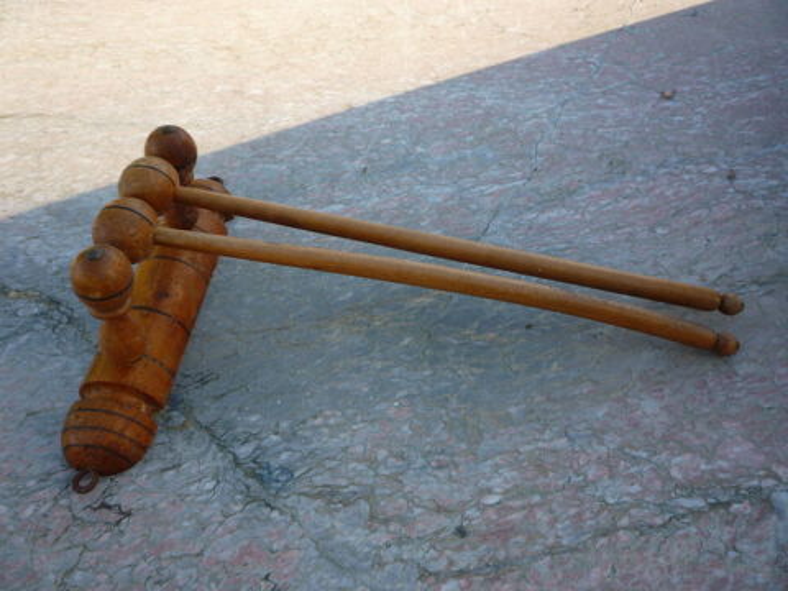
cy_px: 296
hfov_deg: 60.0
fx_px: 683
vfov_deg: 46.8
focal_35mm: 30
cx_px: 394
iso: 100
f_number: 3.3
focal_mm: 5.2
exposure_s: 1/100
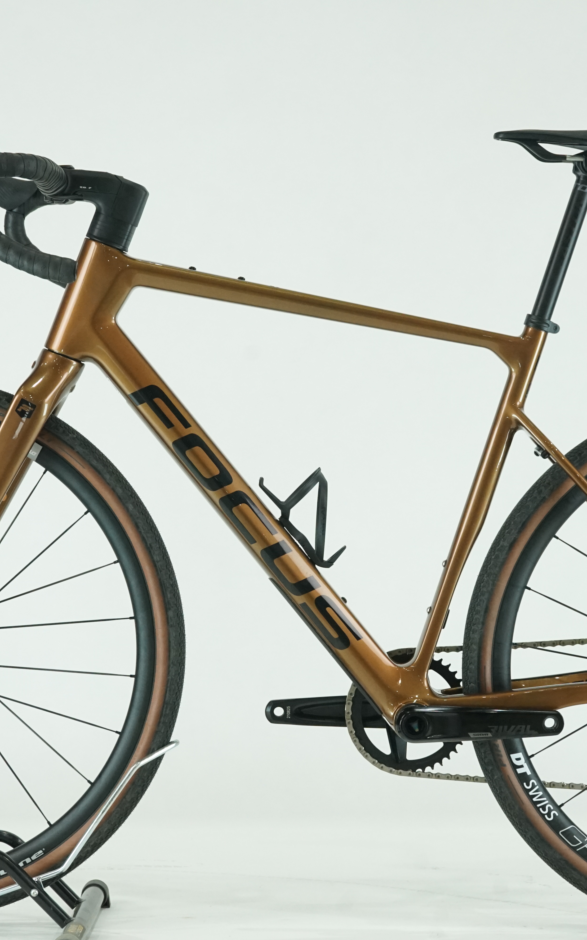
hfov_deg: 13.9
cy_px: 472
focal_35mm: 94
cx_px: 314
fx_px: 2406
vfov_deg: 22.1
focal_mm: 61
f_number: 8
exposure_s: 1/200
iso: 2500
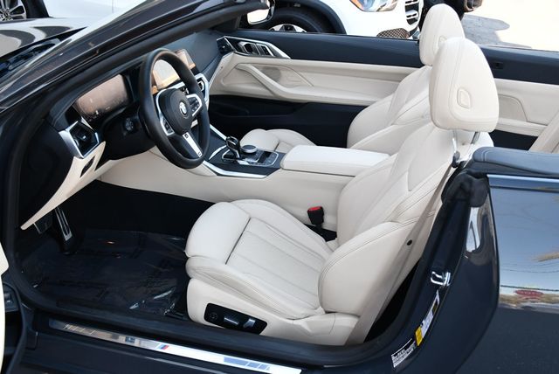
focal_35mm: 36
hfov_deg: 53.1
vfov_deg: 36.9
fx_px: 559
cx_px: 280
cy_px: 187
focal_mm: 18
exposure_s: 1/250
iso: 400
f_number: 4
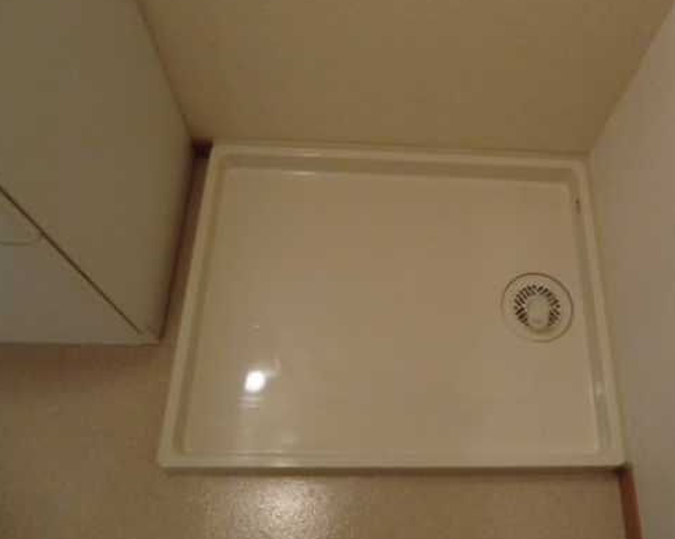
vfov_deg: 46.9
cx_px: 438
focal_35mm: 31
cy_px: 226
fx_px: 619
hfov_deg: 56.2
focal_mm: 4.3
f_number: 3.2
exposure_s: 1/60
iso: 500
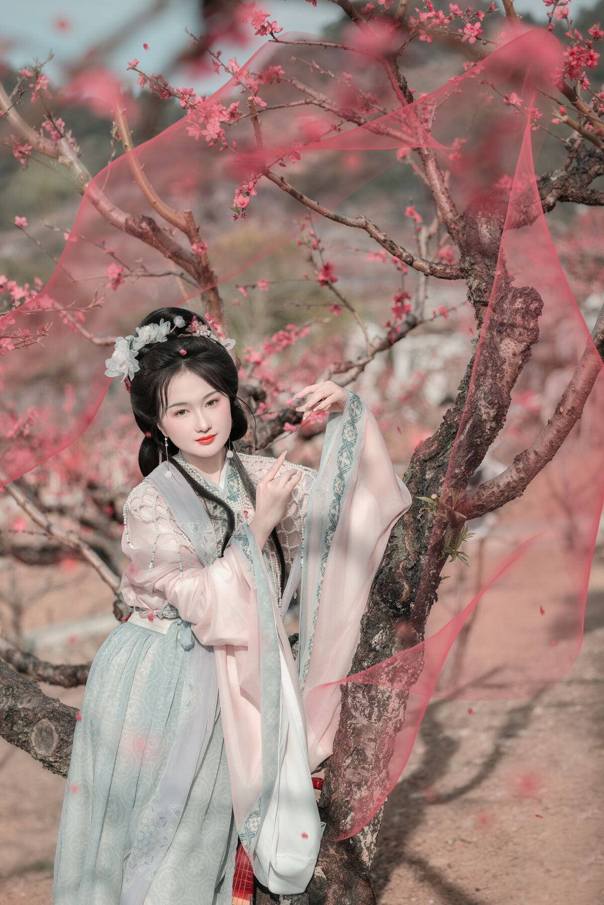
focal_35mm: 76
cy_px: 452
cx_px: 302
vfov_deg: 26.6
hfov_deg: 18.0
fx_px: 1912
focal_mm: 77
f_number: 2.8
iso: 50
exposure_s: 1/1000
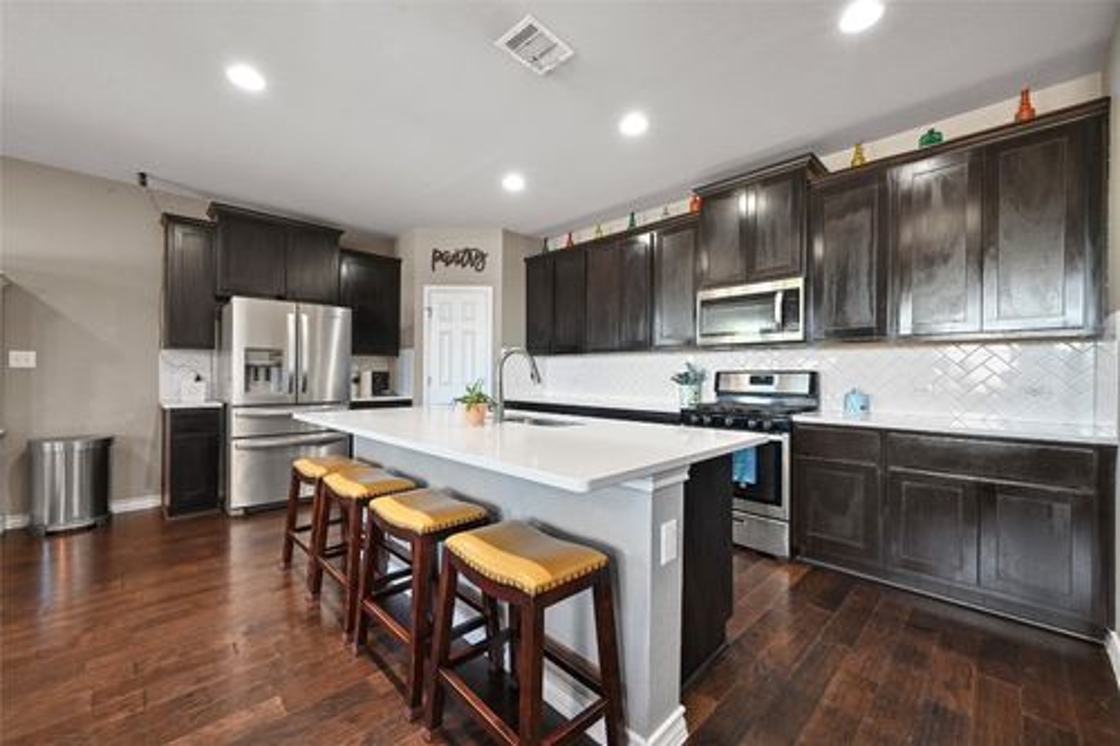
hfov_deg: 104.3
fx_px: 435
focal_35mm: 14
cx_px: 560
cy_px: 373
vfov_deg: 81.2
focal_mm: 14
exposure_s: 1
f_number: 10
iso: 400
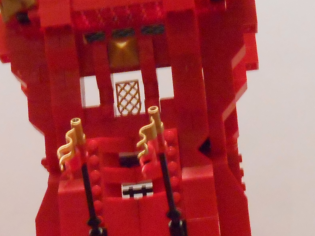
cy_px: 198
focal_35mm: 130
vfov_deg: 11.4
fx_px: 1183
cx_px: 119
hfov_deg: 15.2
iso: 800
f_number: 4.5
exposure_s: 1/3
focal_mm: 7.8
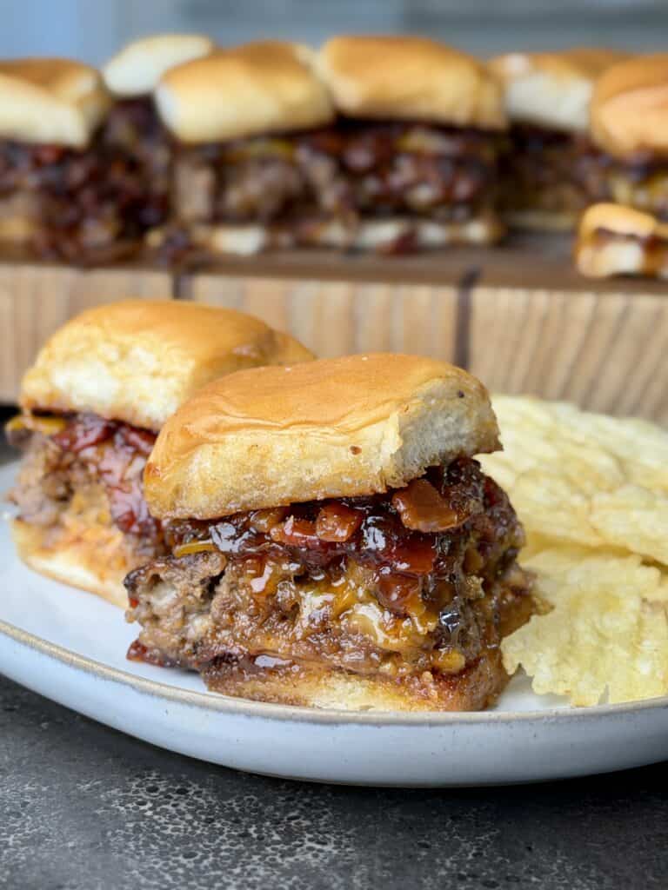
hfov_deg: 30.3
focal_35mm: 48
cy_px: 445
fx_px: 1235
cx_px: 334
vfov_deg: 39.7
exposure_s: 1/180
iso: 50
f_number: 1.78
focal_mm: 6.76
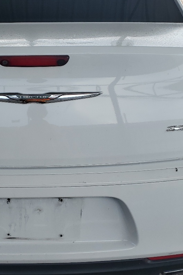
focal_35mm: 55
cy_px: 125
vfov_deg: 36.2
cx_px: 32
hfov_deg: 24.2
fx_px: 420
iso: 50
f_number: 1.5
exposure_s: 1/1250
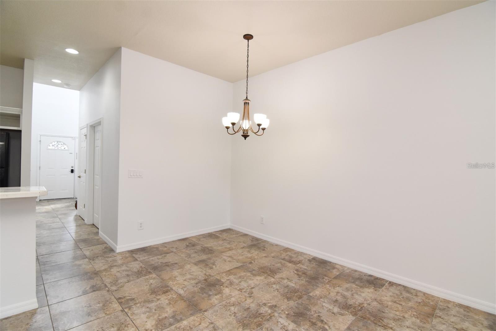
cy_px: 166
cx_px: 248
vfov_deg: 72.0
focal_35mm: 16
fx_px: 227
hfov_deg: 95.0
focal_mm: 11
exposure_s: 1/100
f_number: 5
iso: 800
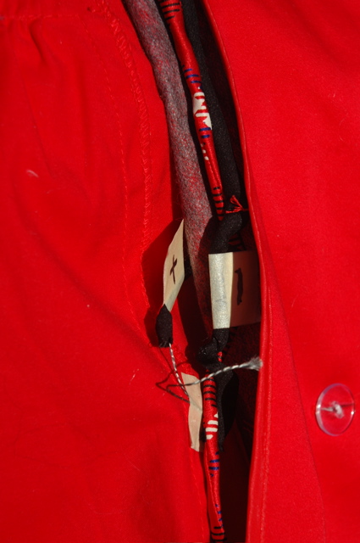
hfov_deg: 14.0
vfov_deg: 20.9
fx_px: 1466
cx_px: 180
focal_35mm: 98
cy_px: 272
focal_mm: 65
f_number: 9
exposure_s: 1/320
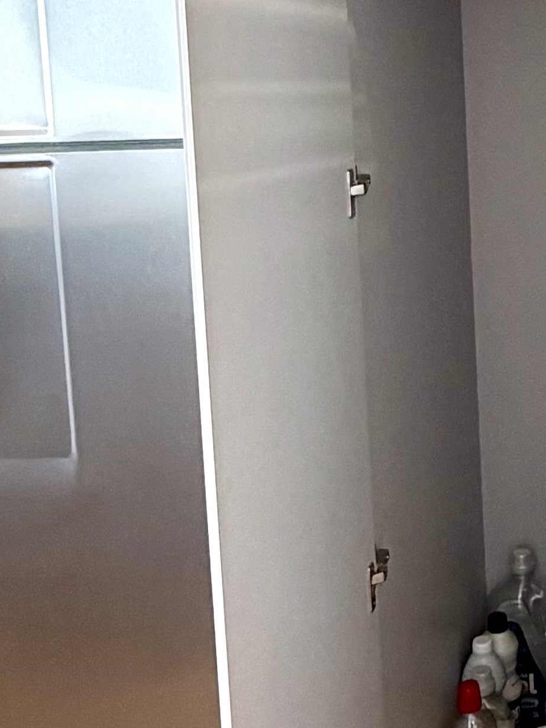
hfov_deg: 20.6
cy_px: 90
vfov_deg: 28.8
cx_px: 713
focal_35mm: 65
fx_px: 1367
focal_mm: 2.22
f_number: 2.2
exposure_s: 1/120
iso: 250
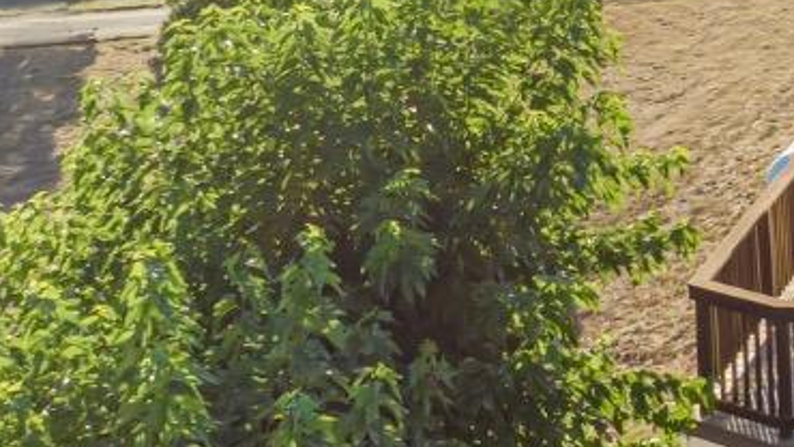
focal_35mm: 106
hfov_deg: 17.0
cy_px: 11
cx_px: 1386
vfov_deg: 11.3
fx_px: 2231
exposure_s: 1/15
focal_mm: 12.29
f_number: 4
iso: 100
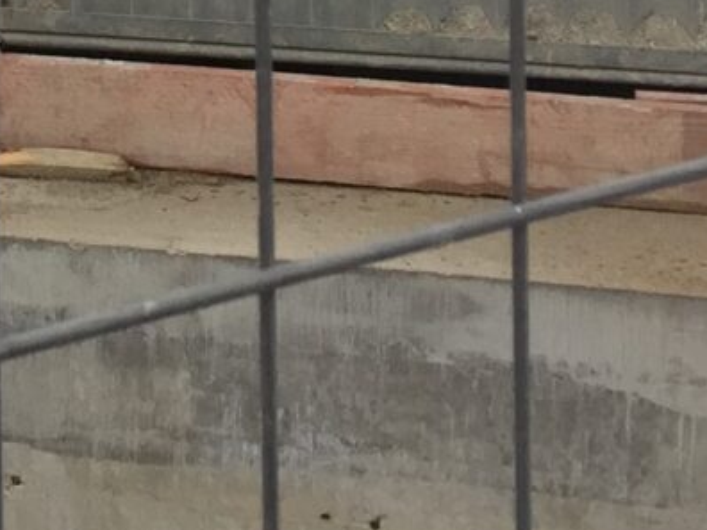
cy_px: -671
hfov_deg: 12.3
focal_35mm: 150
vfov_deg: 9.1
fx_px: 3064
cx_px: -445
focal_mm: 4.15
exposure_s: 1/100
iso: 32
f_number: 2.2
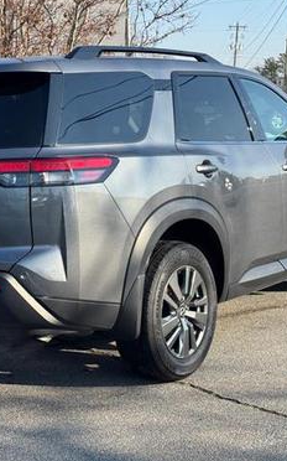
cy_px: 228
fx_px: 865
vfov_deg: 29.8
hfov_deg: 18.8
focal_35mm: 69
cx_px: 99
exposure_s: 1/1560
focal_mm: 6.76
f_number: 1.78
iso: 64
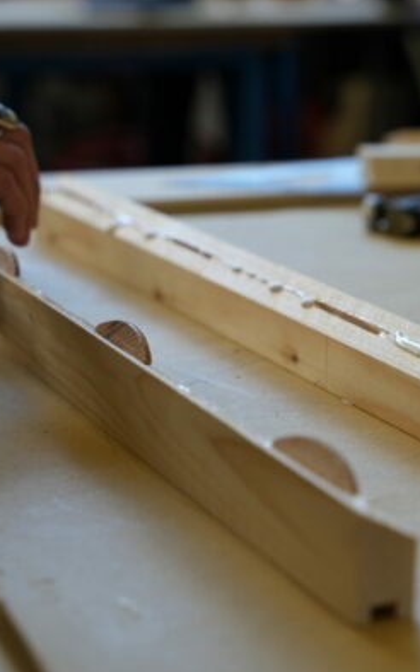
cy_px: 338
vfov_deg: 23.5
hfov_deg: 14.8
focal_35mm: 88
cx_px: 294
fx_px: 1614
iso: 640
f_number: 4
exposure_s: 1/160
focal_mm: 56.7
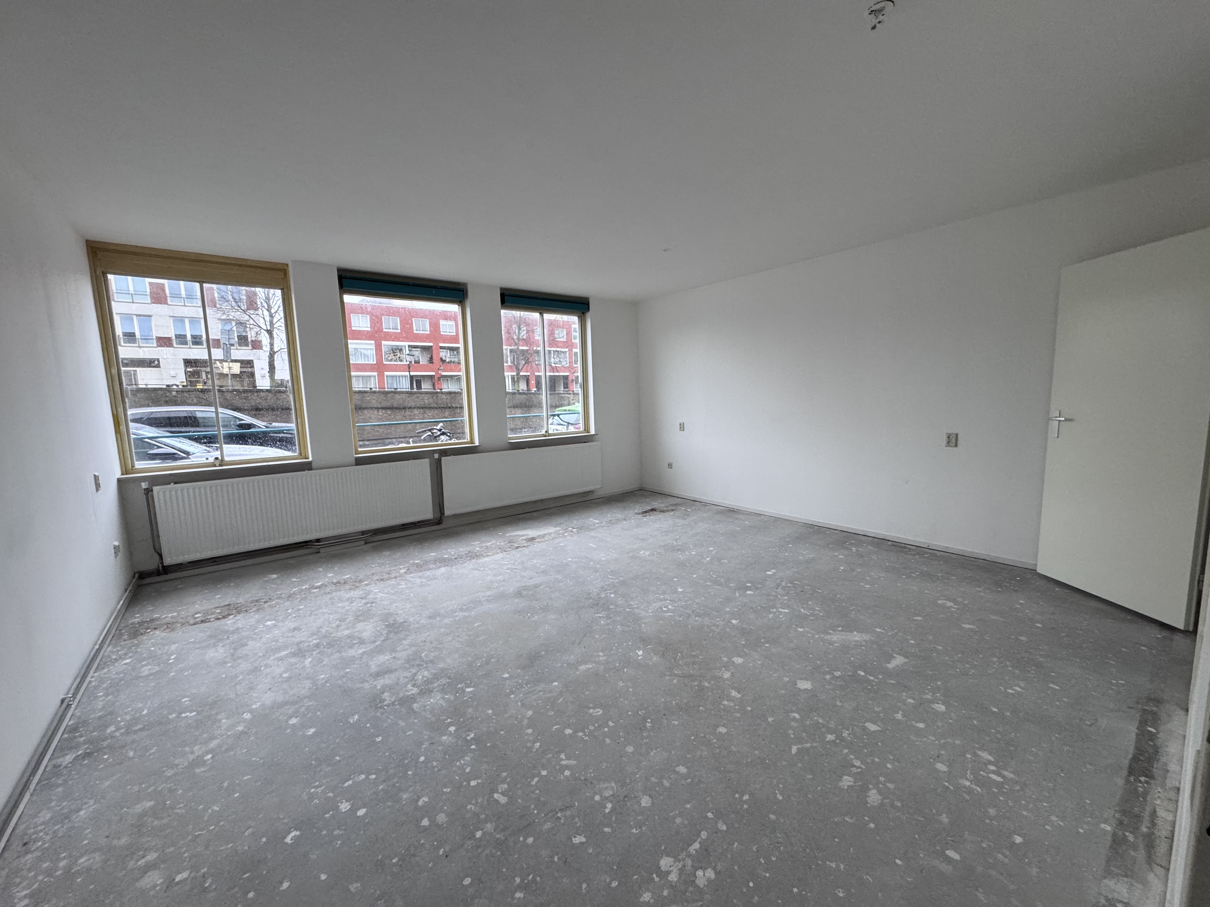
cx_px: 605
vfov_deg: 85.7
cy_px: 454
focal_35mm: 14
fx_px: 489
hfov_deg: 102.1
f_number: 2.2
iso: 250
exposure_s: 1/99
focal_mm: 2.22
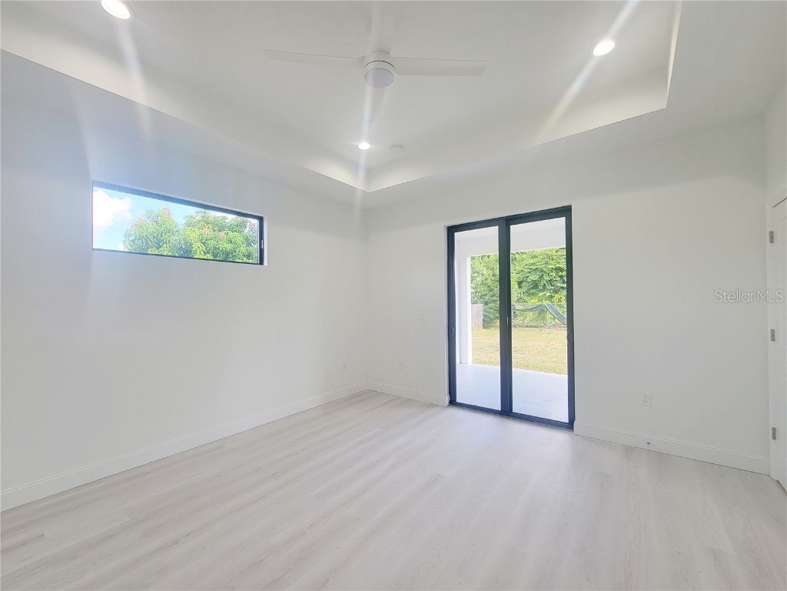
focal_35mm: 13
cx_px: 394
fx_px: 296
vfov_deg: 89.9
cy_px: 296
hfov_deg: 106.2
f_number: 2.2
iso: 50
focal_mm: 2.2
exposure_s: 1/60.2
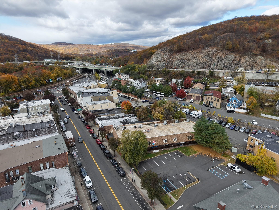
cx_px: 140
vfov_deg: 56.8
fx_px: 193
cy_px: 105
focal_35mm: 24
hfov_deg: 71.6
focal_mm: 8.67
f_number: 1.8
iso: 240
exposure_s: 1/2500
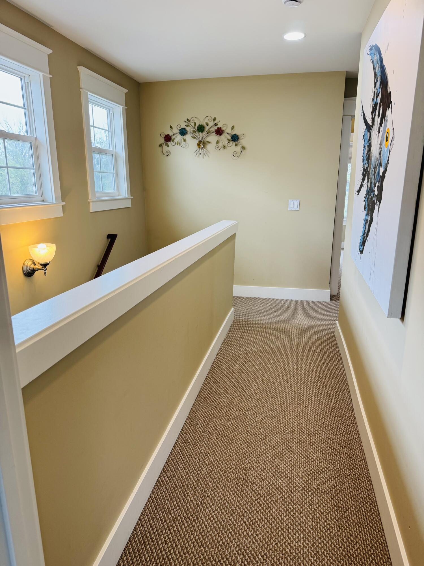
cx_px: 212
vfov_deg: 71.6
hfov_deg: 56.8
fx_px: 392
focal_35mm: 24
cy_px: 283
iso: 125
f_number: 1.78
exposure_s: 1/120
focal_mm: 6.76
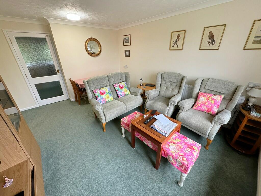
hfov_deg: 102.1
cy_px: 98
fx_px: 106
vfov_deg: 85.7
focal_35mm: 14
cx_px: 130
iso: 320
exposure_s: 1/99
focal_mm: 2.22
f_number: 2.2
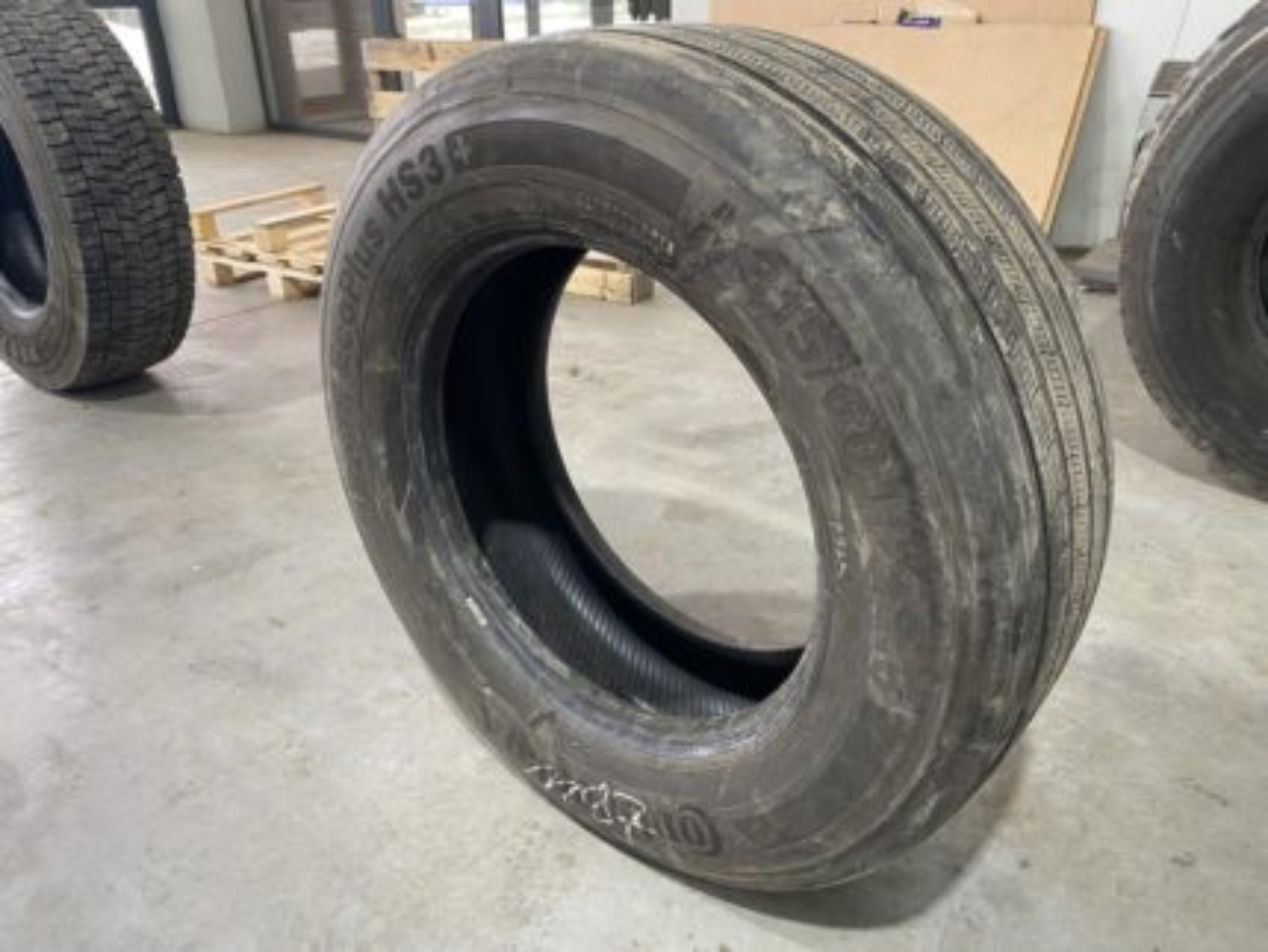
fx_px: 953
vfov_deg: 53.1
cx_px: 634
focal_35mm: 26
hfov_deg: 67.3
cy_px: 476
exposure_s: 1/50
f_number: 1.8
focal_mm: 4.25
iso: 160
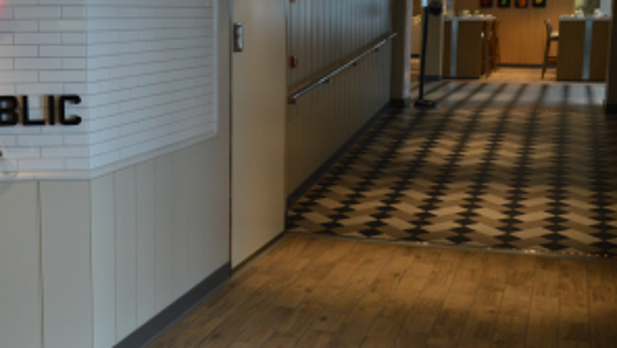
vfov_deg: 20.8
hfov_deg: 35.7
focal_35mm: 58
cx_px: 192
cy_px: 160
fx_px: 946
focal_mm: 25
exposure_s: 1/100
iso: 800
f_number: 5
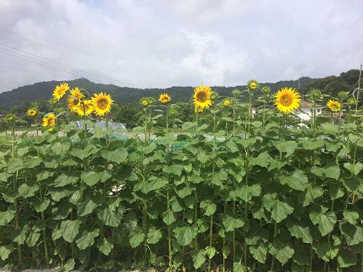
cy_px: 136
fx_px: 304
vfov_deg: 48.2
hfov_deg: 61.7
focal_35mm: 29
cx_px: 182
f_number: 2.2
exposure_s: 1/3425
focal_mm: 4.2
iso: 32
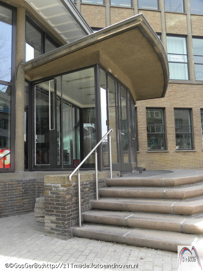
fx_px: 258
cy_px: 136
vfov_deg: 55.4
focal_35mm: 33
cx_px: 102
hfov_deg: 42.9
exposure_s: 1/113
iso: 64
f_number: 3.5
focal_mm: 5.9
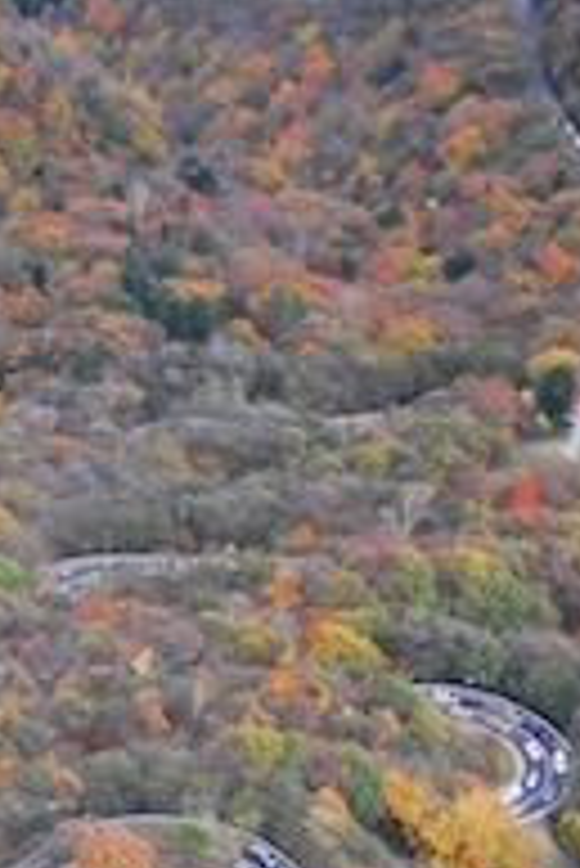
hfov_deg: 11.2
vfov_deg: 16.2
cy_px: 1057
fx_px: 2919
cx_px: -54
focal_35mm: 121
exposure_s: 1/90
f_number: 5
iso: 200
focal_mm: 26
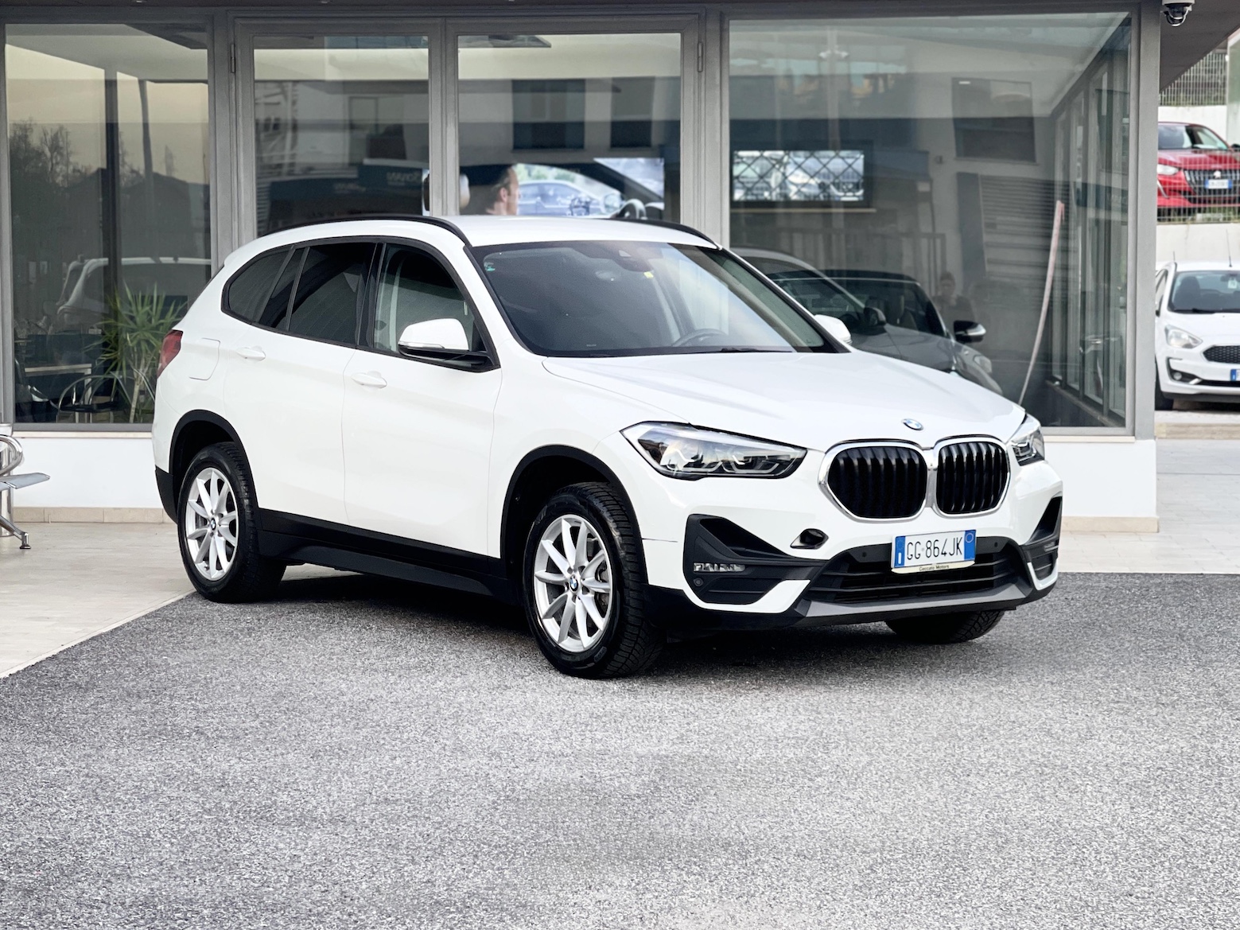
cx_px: 620
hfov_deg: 30.3
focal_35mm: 64
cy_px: 465
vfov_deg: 22.9
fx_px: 2292
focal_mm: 7.5
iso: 100
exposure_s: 1/121
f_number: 2.2
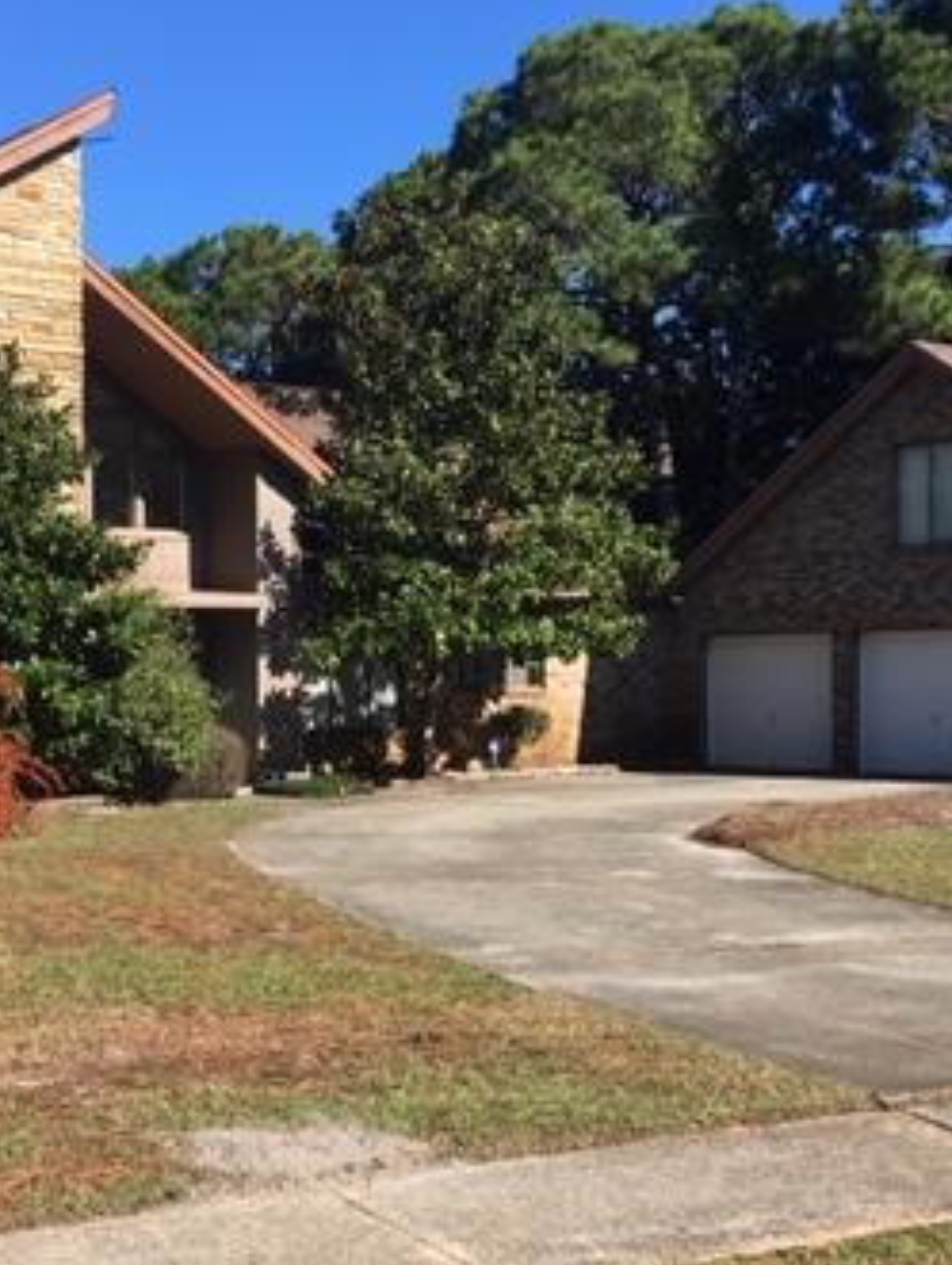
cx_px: 348
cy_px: 718
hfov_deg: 26.1
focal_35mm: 56
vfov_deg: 34.3
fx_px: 2050
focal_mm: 4.15
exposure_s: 1/1068
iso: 25
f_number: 2.2
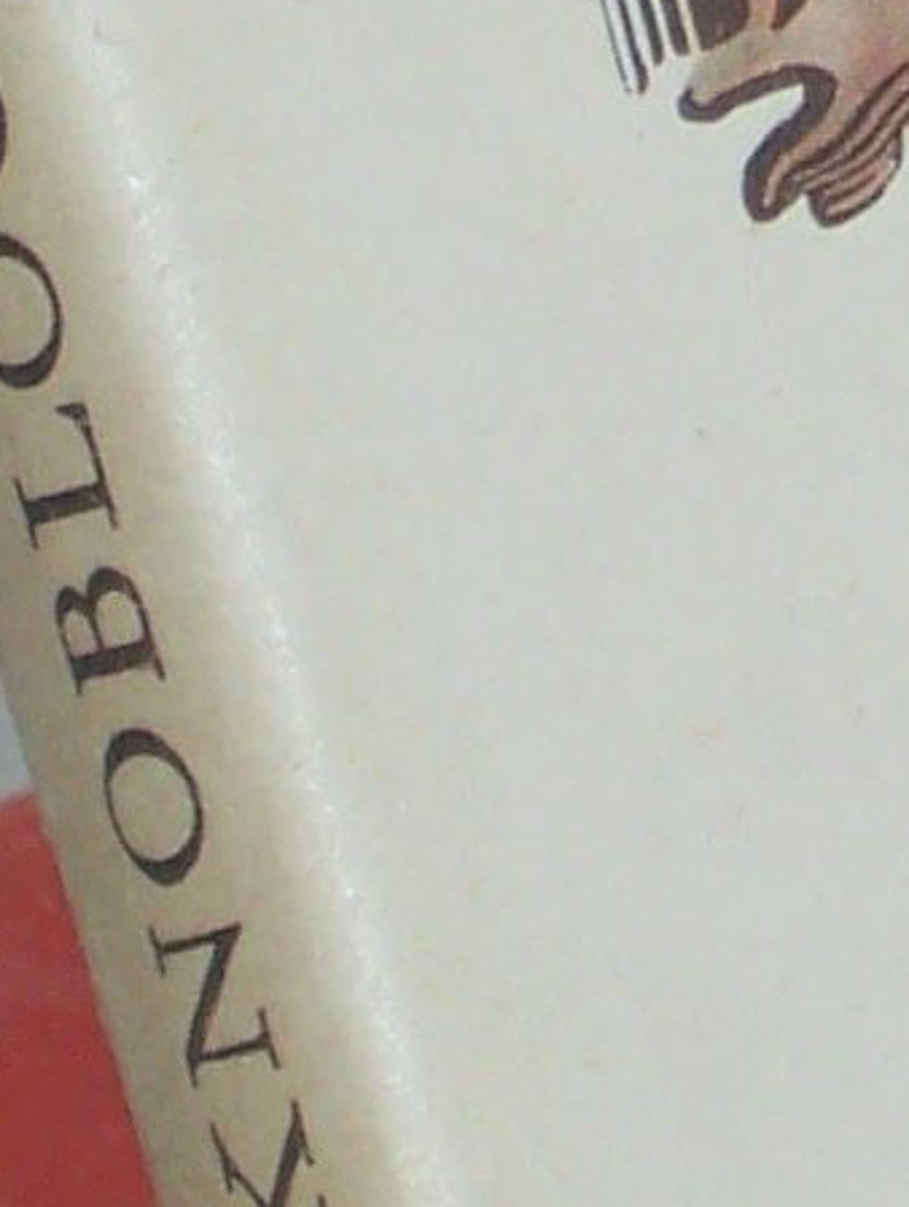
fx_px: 22460
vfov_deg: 3.1
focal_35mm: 643
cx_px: 1296
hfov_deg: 2.3
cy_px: -59
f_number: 4.6
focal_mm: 16.8
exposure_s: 1/100
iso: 80
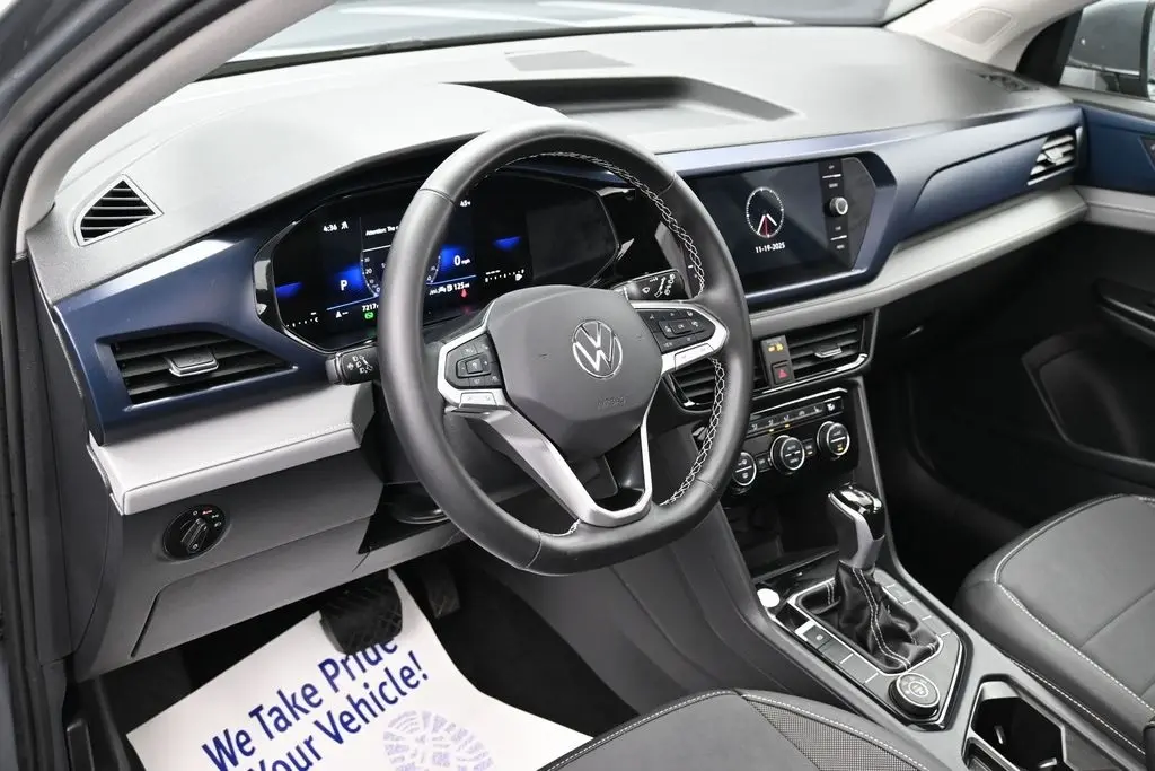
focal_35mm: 38
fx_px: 1203
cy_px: 386
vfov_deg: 35.5
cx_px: 578
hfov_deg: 51.3
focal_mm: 25
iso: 1600
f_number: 4.2
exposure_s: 1/125
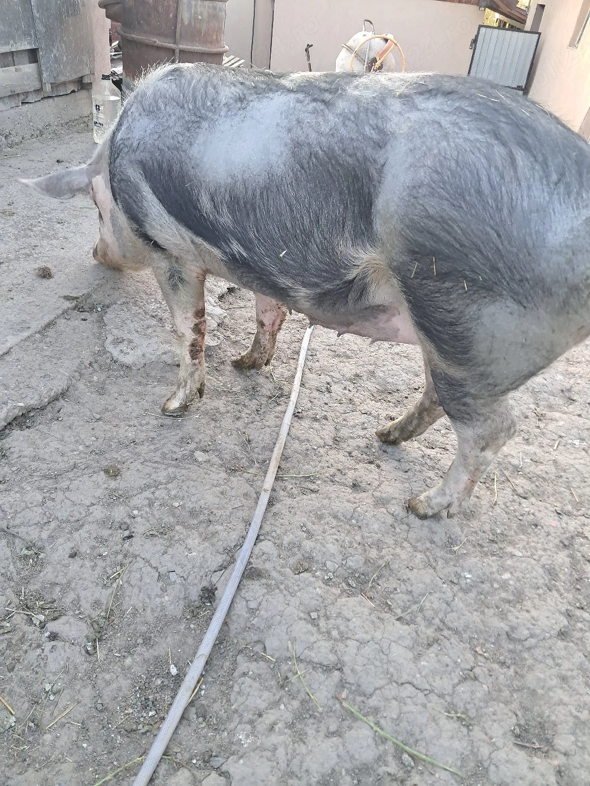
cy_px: 393
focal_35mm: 27
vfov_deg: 65.3
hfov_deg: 51.4
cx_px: 295
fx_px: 613
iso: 80
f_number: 1.8
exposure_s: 1/50
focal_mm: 4
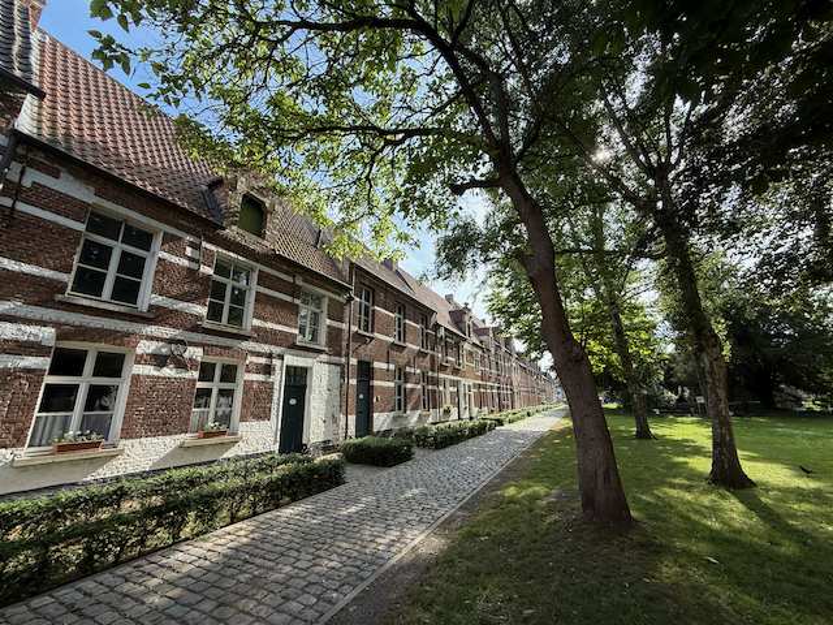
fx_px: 337
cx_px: 416
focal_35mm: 14
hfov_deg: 102.1
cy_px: 312
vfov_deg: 85.7
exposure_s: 1/709
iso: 64
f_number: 2.2
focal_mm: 2.22
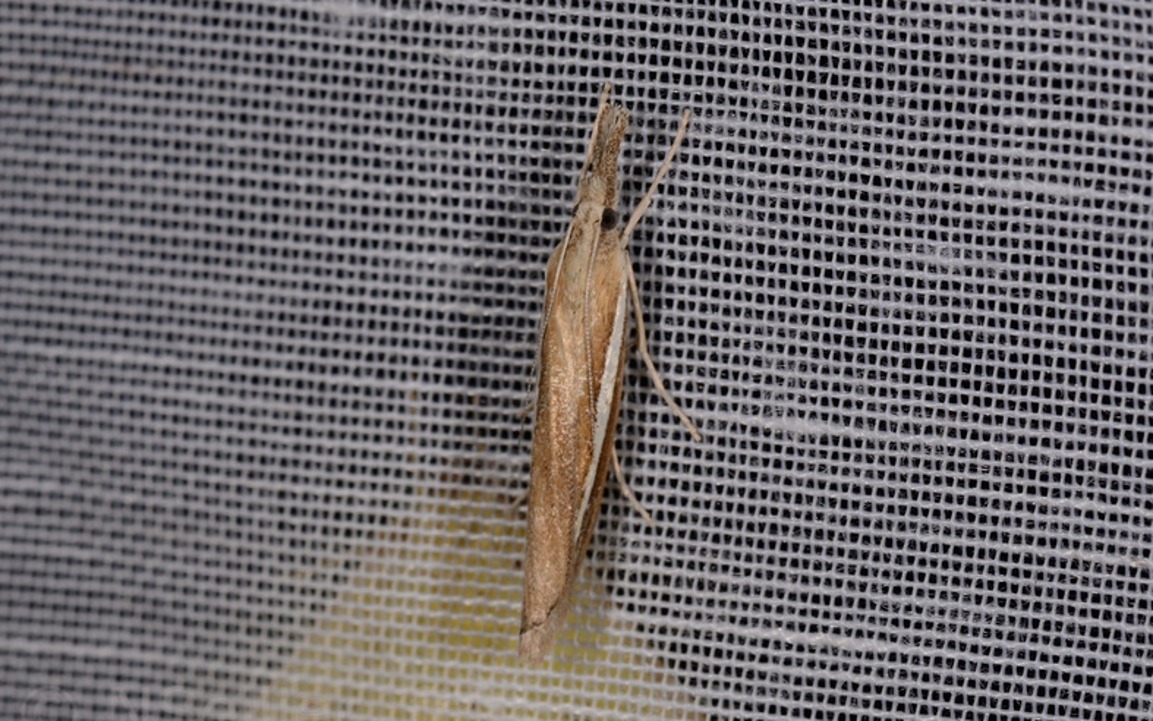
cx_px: 577
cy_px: 374
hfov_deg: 16.0
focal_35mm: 131
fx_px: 4101
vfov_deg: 10.0
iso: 100
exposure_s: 1/60
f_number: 25
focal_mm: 85
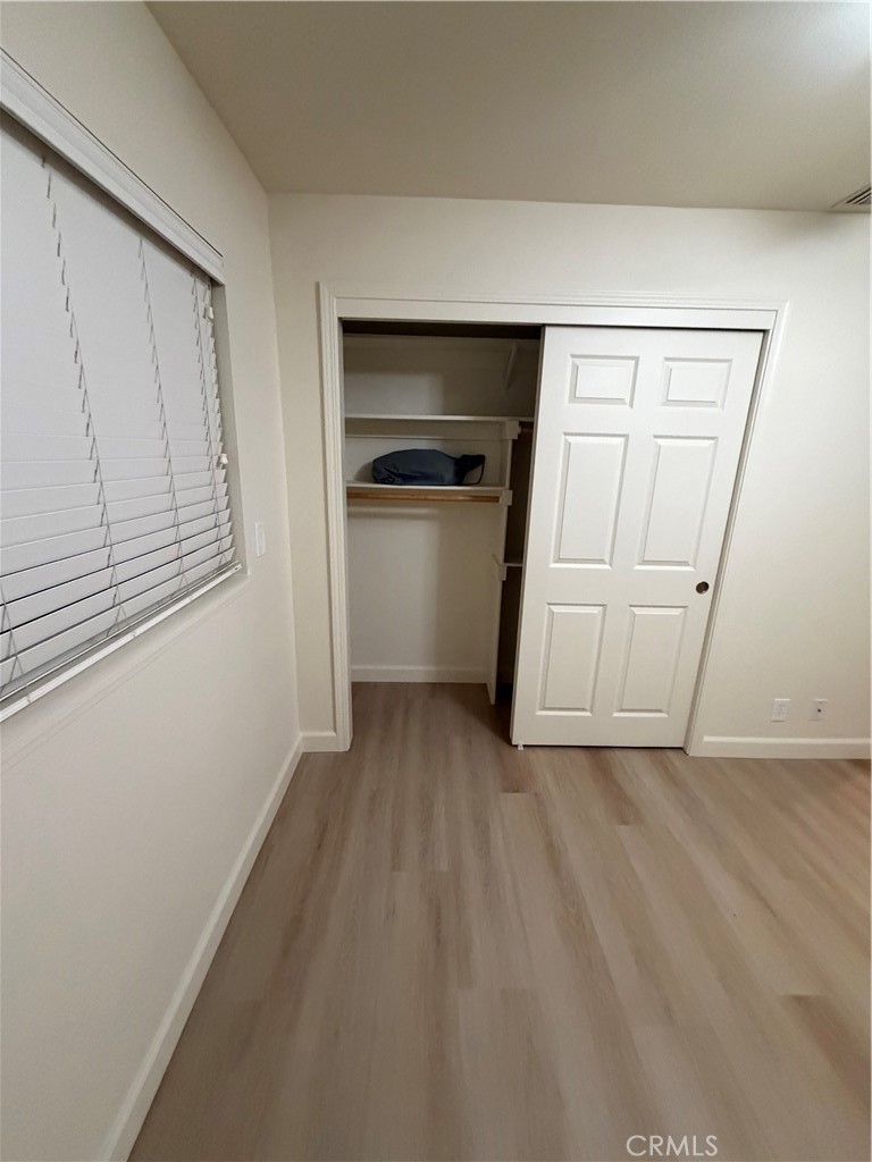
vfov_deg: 102.1
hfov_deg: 85.7
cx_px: 436
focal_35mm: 14
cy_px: 581
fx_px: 470
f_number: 2.2
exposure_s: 1/60
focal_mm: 2.22
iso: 800
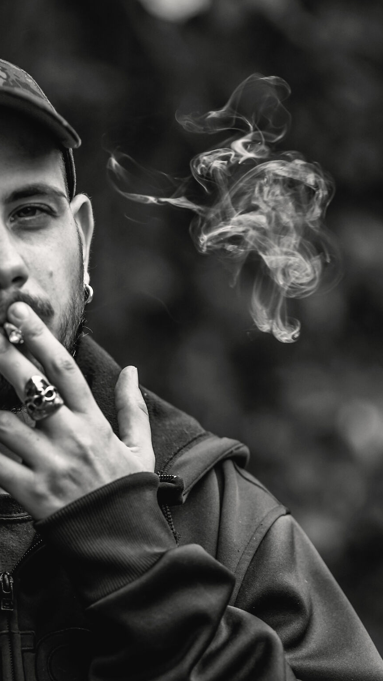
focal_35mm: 244
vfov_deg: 8.8
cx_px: 111
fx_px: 4404
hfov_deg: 5.0
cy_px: 338
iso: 640
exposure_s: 1/160
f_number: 2.8
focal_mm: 150
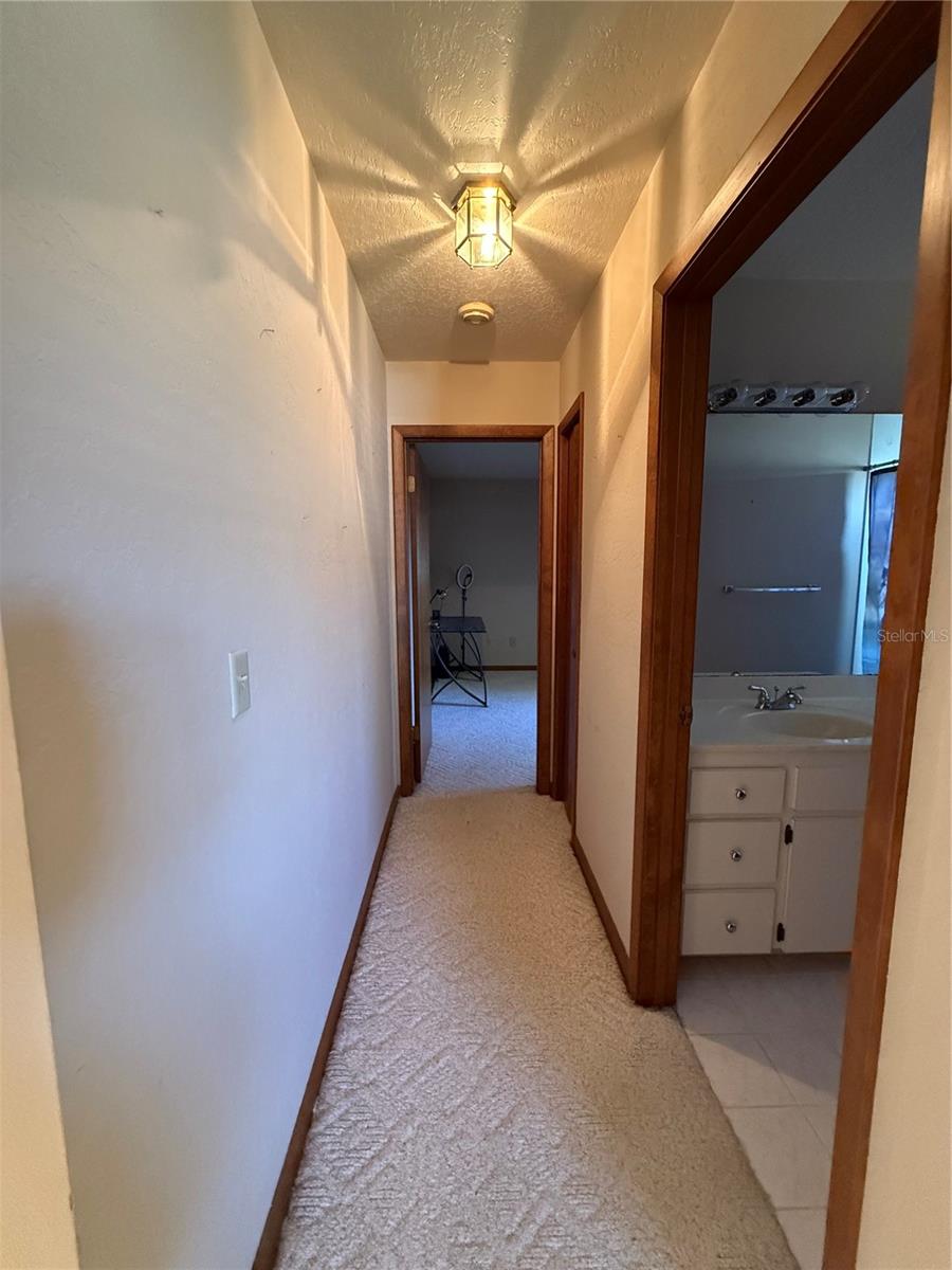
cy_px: 635
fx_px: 513
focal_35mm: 14
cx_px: 476
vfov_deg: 102.1
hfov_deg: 85.7
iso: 800
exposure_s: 1/60
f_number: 2.2
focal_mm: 2.22
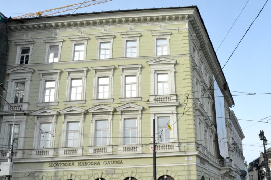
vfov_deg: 35.6
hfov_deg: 50.9
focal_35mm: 37
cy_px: 117
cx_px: 182
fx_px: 278
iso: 3200
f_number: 18
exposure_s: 1/1250
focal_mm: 18
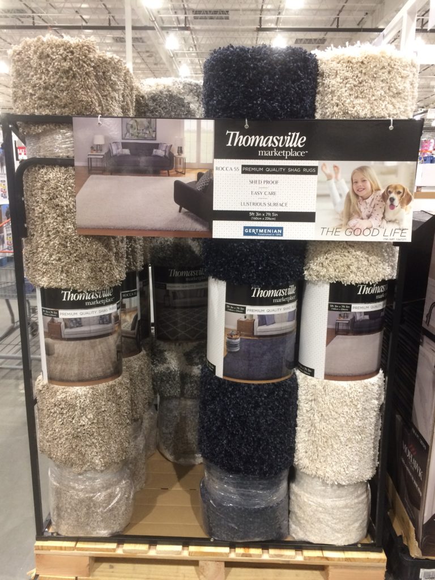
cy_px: 290
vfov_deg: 61.7
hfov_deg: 48.2
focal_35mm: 29
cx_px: 218
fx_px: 486
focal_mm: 4.15
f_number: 2.2
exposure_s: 1/33
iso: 160
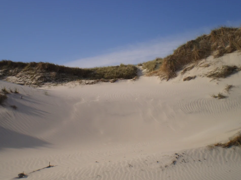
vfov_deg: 36.8
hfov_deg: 47.8
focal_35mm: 39
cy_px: 96
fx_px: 272
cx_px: 114
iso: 64
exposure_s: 1/1250
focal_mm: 6.3
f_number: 4.6
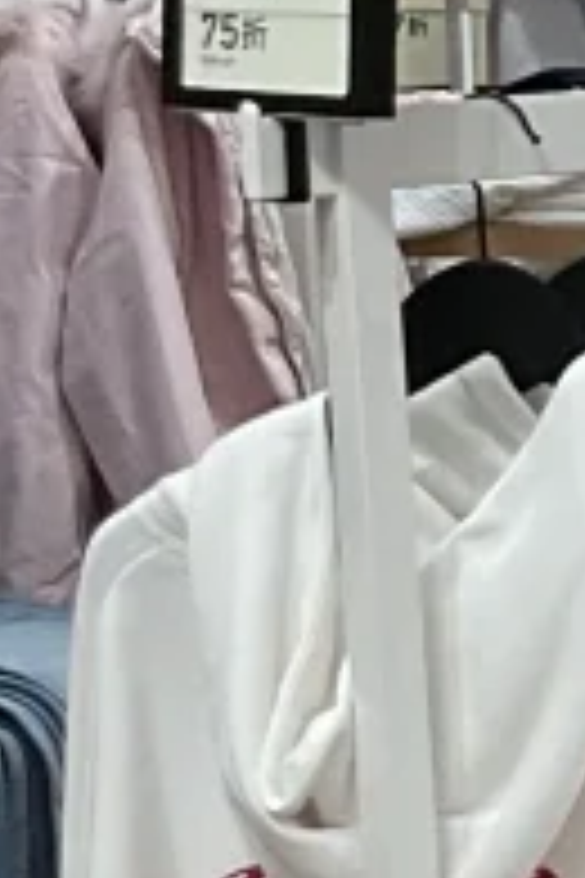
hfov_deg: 5.5
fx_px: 5435
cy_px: 563
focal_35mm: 223
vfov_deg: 9.2
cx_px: 2138
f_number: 1.8
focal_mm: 3
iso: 50
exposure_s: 1/100
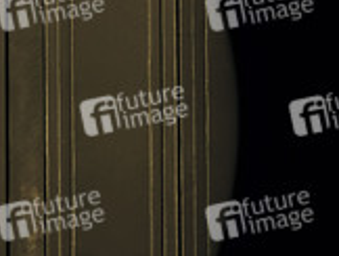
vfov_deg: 5.3
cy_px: 59
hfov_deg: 7.0
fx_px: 2746
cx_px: -131
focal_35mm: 280
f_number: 4.5
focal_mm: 105
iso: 2500
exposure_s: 1/400
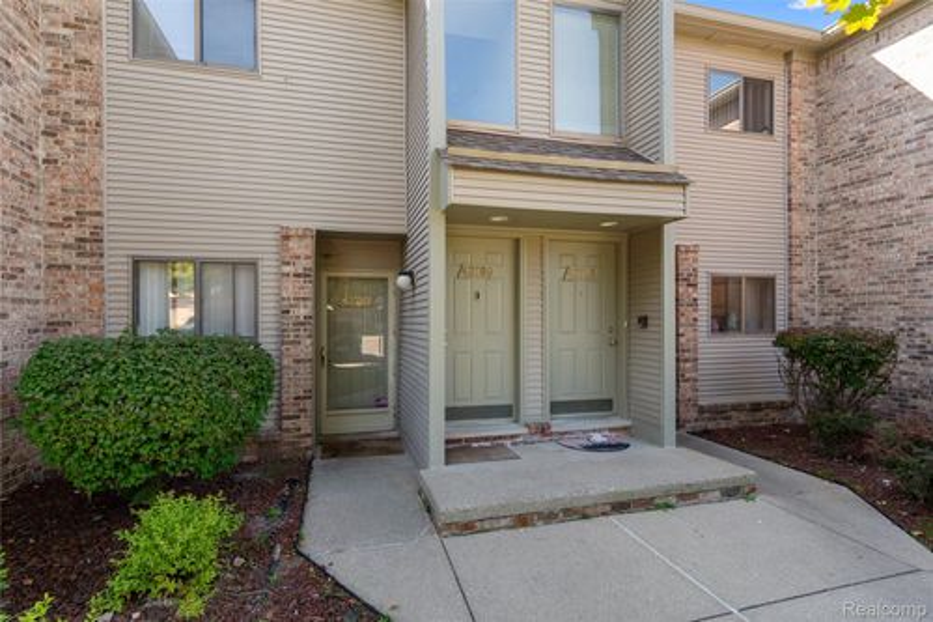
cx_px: 466
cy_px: 311
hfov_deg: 93.3
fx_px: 440
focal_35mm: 17
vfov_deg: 70.4
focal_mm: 17
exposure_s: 1/80
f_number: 9
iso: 400
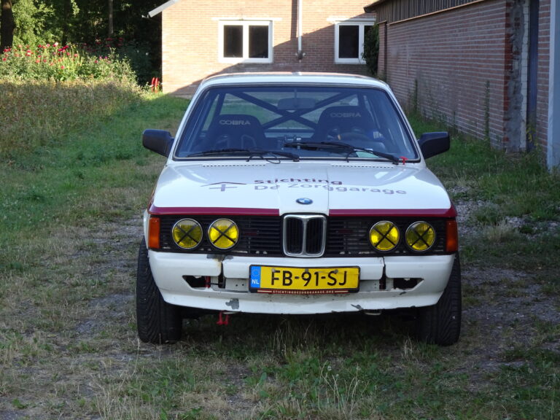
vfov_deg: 16.8
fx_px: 1424
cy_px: 210
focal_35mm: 88
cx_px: 280
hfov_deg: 22.3
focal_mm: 14.99
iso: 100
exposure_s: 1/100
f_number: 5
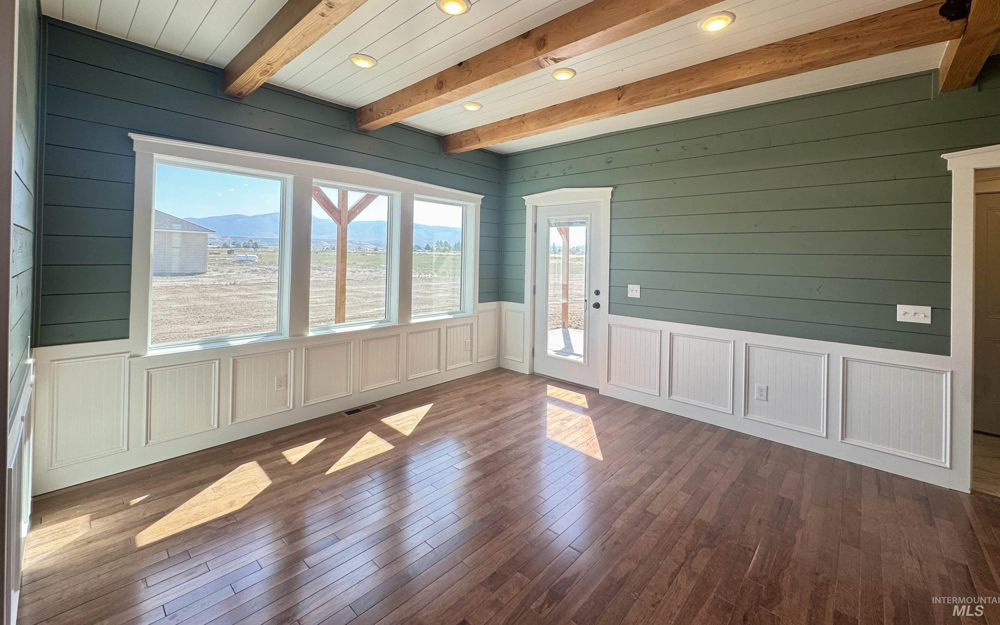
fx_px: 409
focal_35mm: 15
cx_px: 503
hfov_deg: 101.5
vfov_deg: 74.1
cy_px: 256
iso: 50
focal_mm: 2.22
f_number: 2.2
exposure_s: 1/120
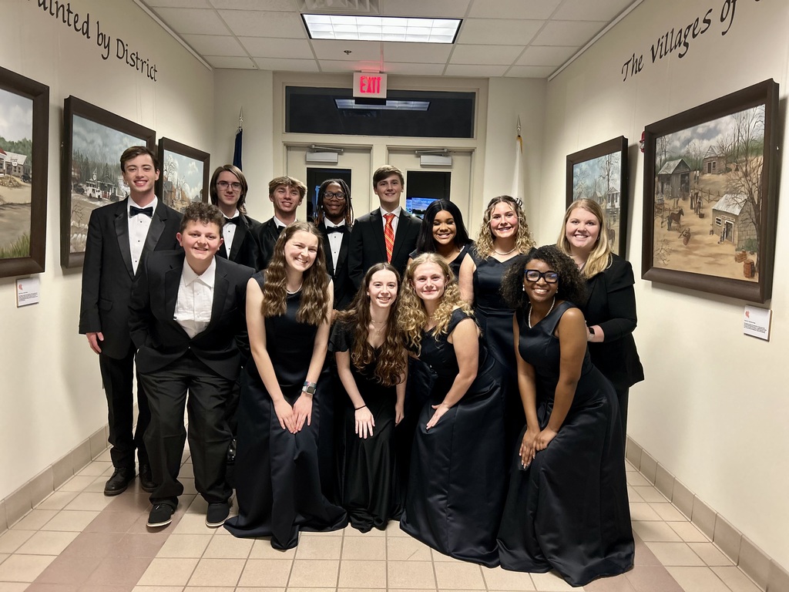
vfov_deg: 53.1
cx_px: 394
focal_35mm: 26
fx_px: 593
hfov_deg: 67.3
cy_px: 296
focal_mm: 5.7
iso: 250
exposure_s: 1/60
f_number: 1.5
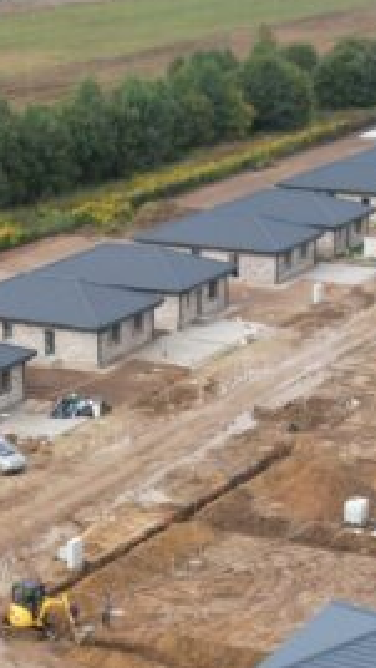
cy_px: 634
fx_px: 1558
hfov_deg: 13.7
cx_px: 95
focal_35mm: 88
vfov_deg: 23.4
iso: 130
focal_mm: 8.38
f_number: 2.8
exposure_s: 1/725
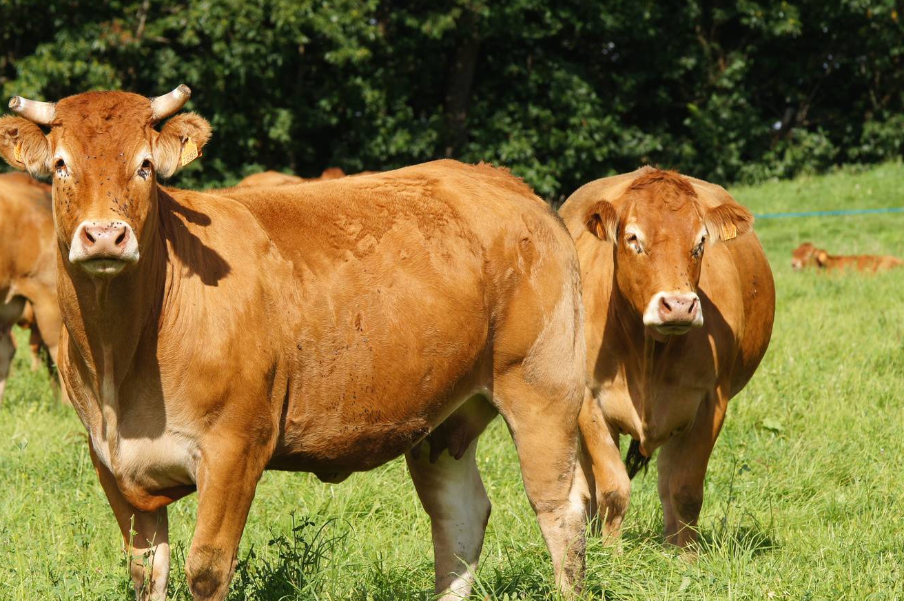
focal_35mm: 290
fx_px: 7275
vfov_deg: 4.7
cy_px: 373
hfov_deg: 7.1
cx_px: 370
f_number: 9
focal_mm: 150
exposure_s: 1/250
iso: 125
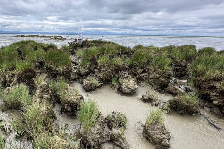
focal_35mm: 21
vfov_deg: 59.3
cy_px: 85
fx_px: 131
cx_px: 81
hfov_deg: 79.4
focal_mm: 2.22
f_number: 2.2
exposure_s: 1/647
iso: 40
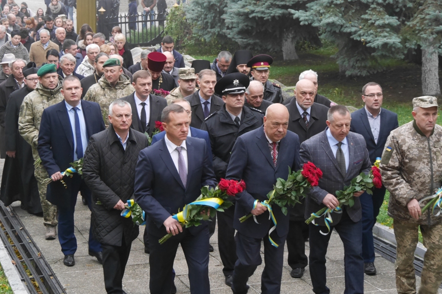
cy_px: 117
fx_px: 1031
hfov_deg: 24.2
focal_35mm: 84
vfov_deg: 16.2
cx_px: 217
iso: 1250
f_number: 4.6
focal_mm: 37
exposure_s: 1/80
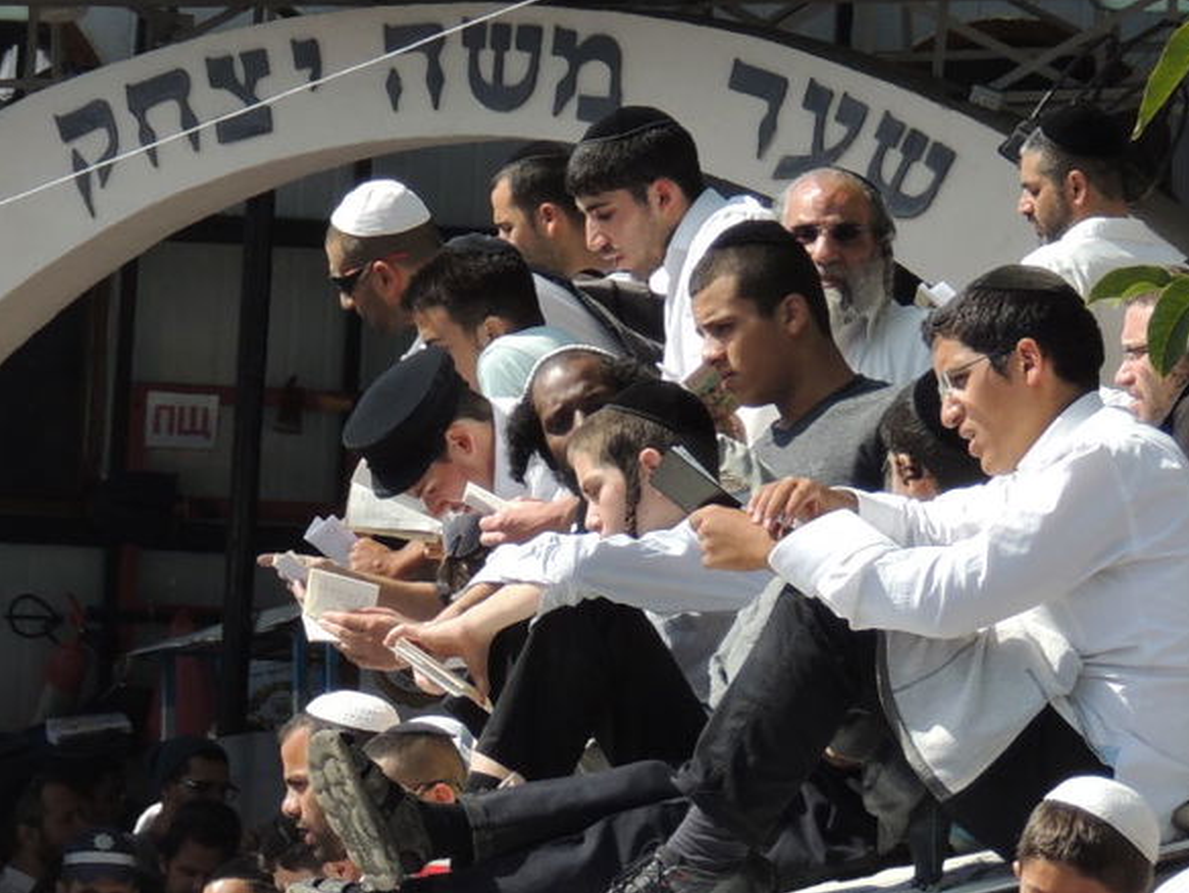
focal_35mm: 444
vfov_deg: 3.4
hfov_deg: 4.5
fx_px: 15260
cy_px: 332
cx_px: 86
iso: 100
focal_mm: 33
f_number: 4.6
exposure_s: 1/500
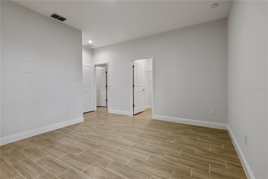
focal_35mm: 16
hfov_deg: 96.8
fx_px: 119
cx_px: 134
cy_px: 90
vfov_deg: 73.7
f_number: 4
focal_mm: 16
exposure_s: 1/60
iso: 400
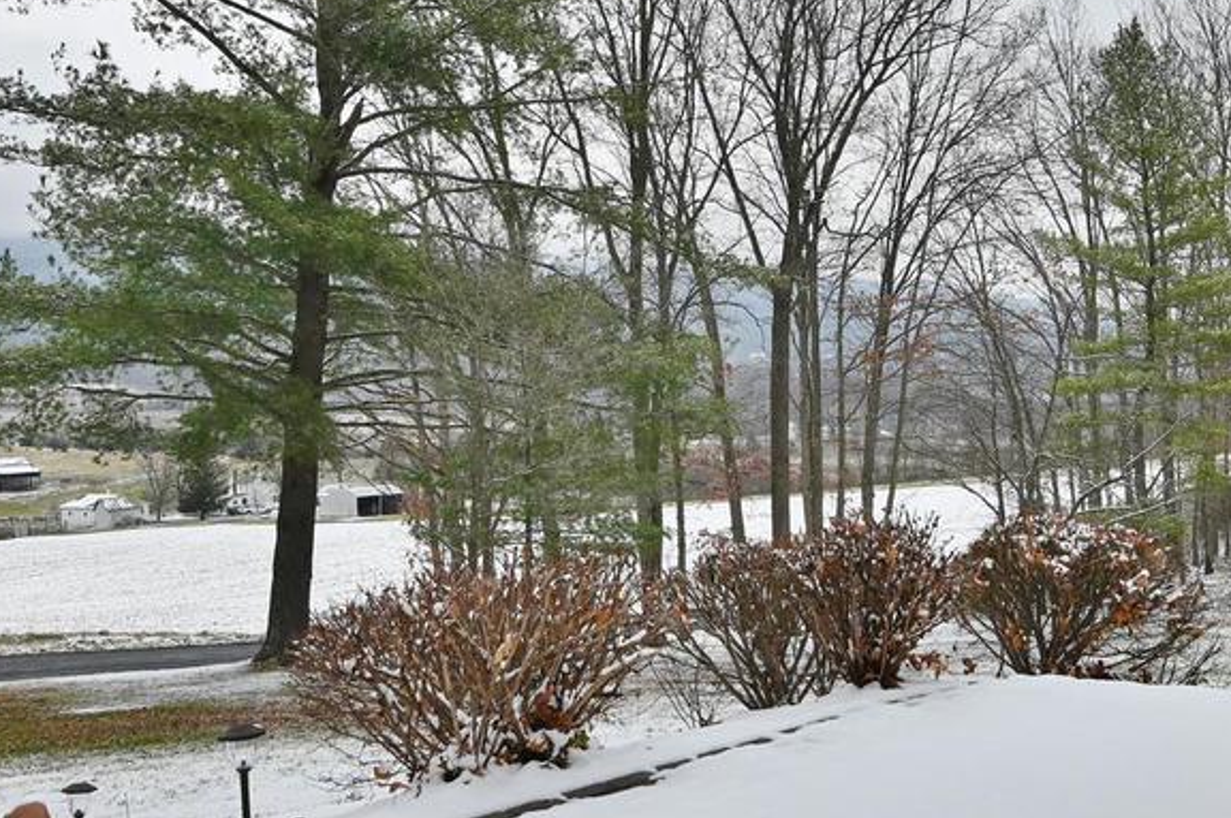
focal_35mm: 40
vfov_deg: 33.3
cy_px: 410
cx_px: 727
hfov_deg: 48.3
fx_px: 1367
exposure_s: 1/250
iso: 200
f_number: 5.6
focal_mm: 16
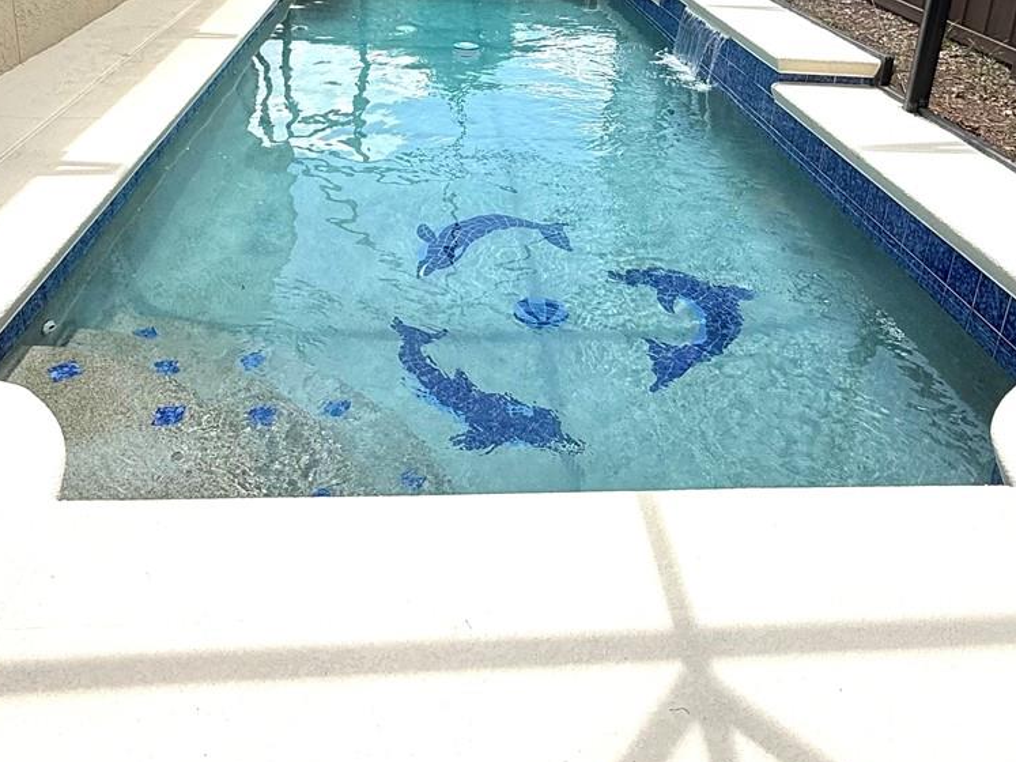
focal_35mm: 30
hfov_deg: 60.0
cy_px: 117
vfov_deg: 43.8
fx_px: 880
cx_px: 526
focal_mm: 2.22
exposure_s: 1/644
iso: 50
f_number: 2.2
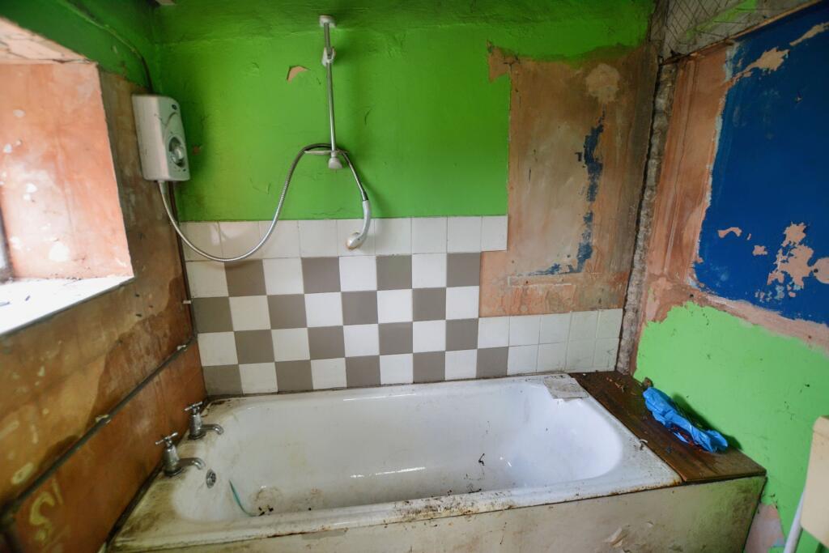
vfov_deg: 77.3
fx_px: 345
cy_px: 276
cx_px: 414
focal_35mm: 15
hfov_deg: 100.4
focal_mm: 10
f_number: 3.5
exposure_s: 1/50
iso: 800
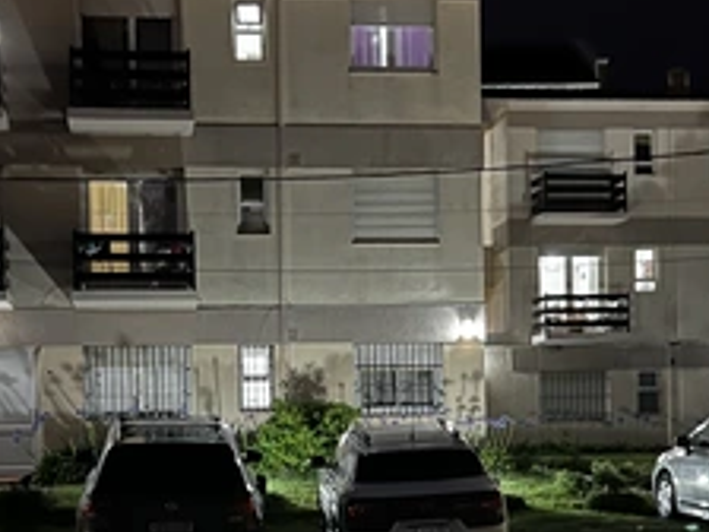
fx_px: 1045
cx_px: 336
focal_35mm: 51
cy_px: 421
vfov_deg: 28.0
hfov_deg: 37.5
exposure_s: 1/12
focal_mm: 5.7
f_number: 1.5
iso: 640
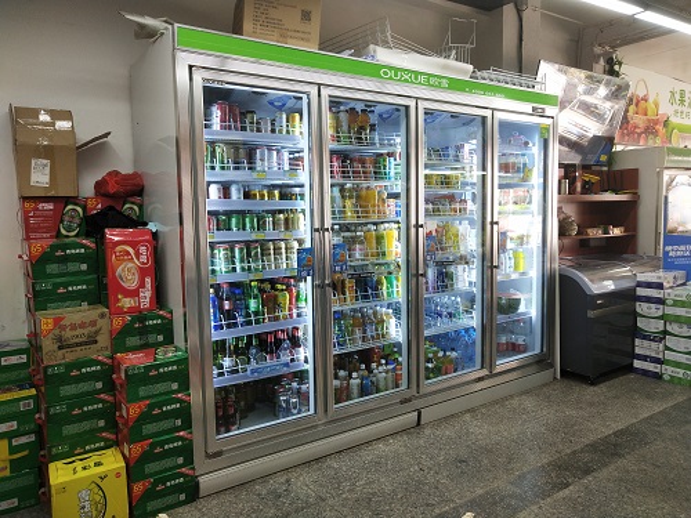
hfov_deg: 60.0
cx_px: 346
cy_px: 259
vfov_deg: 46.8
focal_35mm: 30
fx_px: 599
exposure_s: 1/100
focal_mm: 3.95
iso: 114
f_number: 1.8
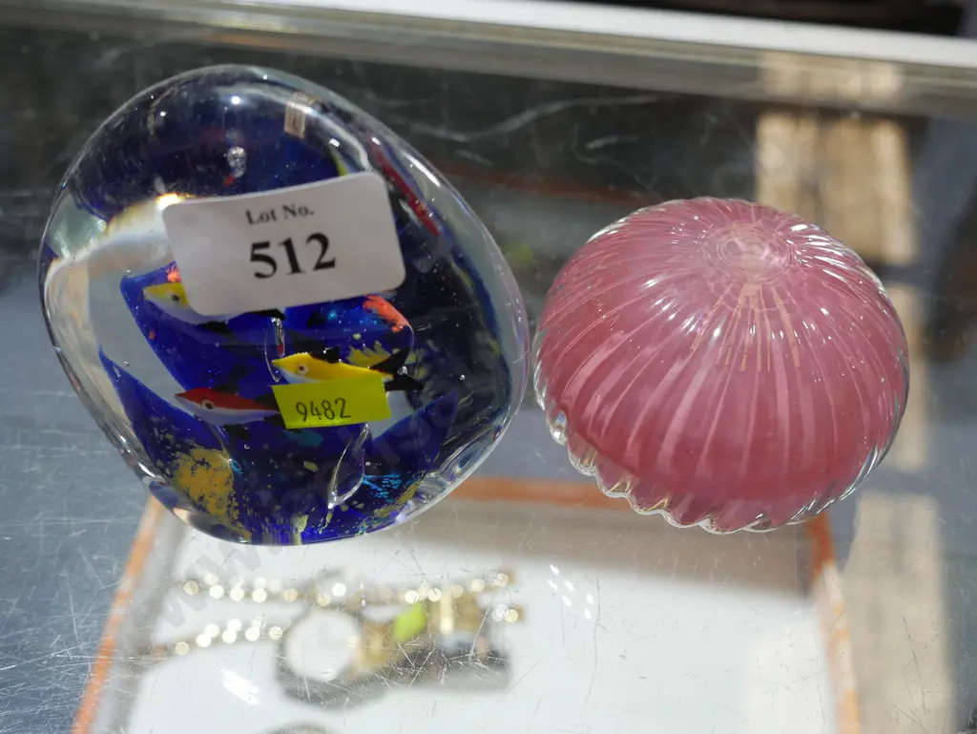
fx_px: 1129
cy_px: 367
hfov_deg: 46.8
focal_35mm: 40
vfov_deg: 36.0
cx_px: 488
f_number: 4.5
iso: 400
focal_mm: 20
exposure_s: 1/60
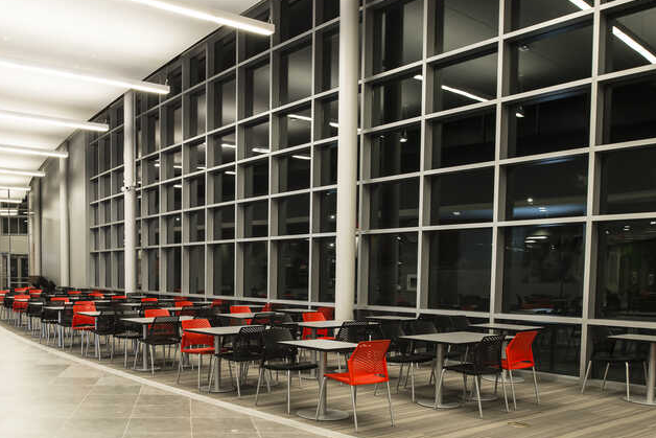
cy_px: 218
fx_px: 601
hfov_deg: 55.9
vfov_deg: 40.0
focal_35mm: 33
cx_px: 215
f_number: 13
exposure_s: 1/1.25
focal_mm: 24
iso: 160
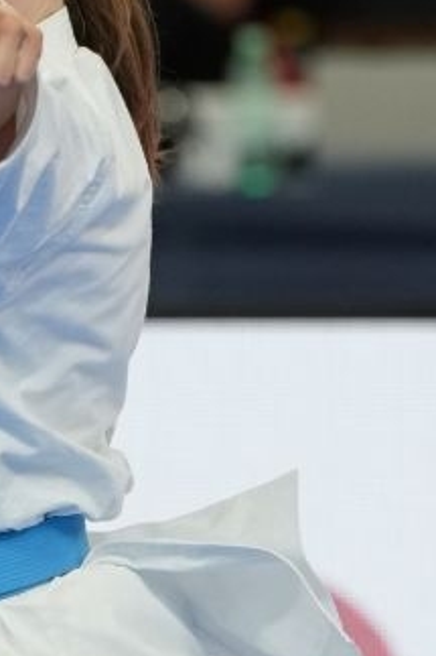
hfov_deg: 1.4
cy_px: 431
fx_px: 17857
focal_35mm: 982
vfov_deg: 2.1
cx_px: 14
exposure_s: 1/500
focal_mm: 176
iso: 1000
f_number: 2.8
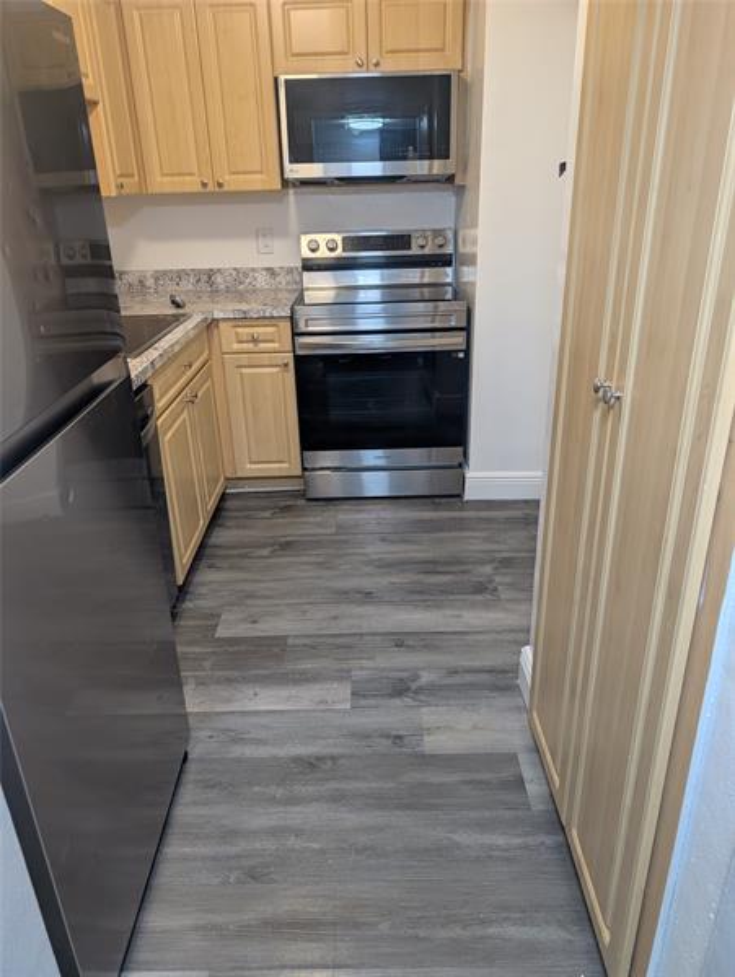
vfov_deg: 71.6
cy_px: 488
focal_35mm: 24
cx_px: 368
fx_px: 678
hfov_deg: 56.9
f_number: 1.68
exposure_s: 1/50.1
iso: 26
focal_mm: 6.9
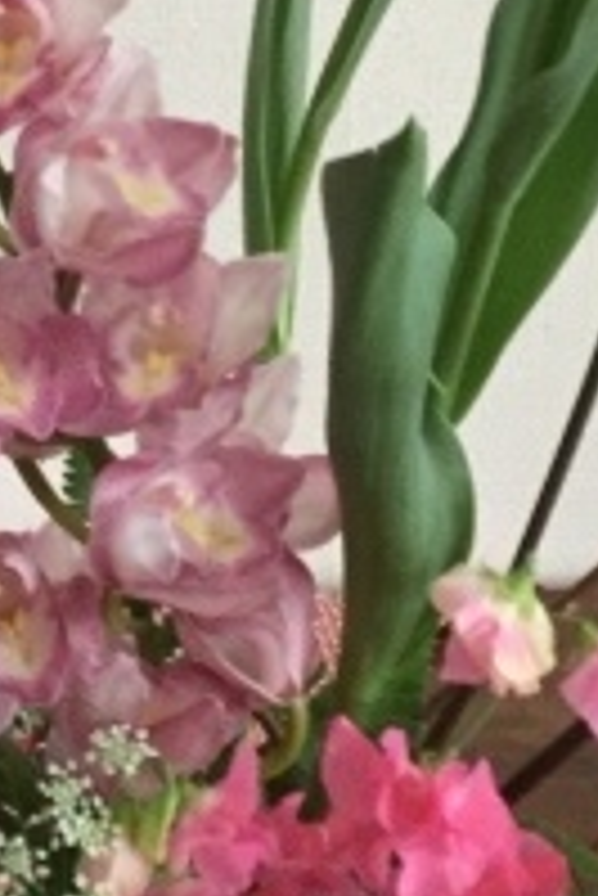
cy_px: 268
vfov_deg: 19.7
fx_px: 2562
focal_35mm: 103
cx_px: 106
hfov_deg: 13.2
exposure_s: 1/30
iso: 125
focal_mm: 3.3
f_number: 2.4
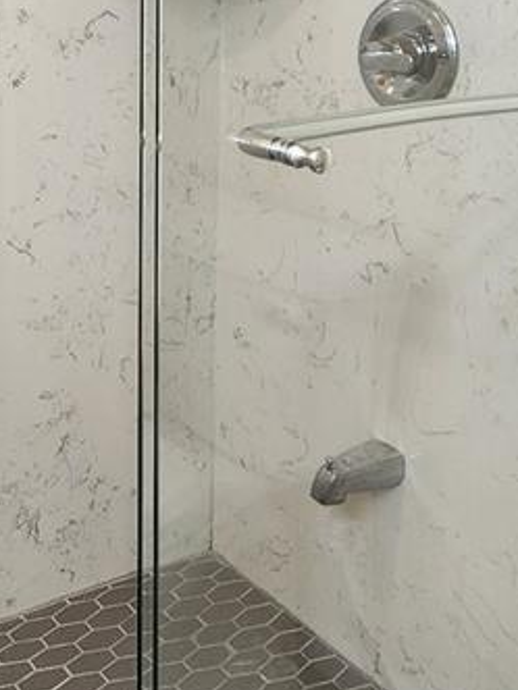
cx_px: 4
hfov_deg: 29.0
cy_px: 106
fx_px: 938
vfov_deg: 38.4
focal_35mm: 47
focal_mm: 2.2
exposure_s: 1/60
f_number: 2.2
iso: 160
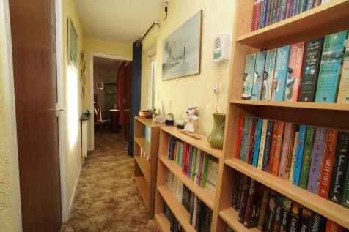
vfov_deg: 72.0
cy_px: 116
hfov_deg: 95.0
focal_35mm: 16
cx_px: 174
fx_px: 160
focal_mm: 11
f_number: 6.3
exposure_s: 1/160
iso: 400
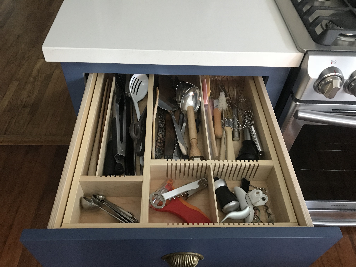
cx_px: 178
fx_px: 288
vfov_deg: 49.7
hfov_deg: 63.4
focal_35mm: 28
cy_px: 134
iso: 100
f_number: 1.8
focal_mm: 3.99
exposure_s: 1/11
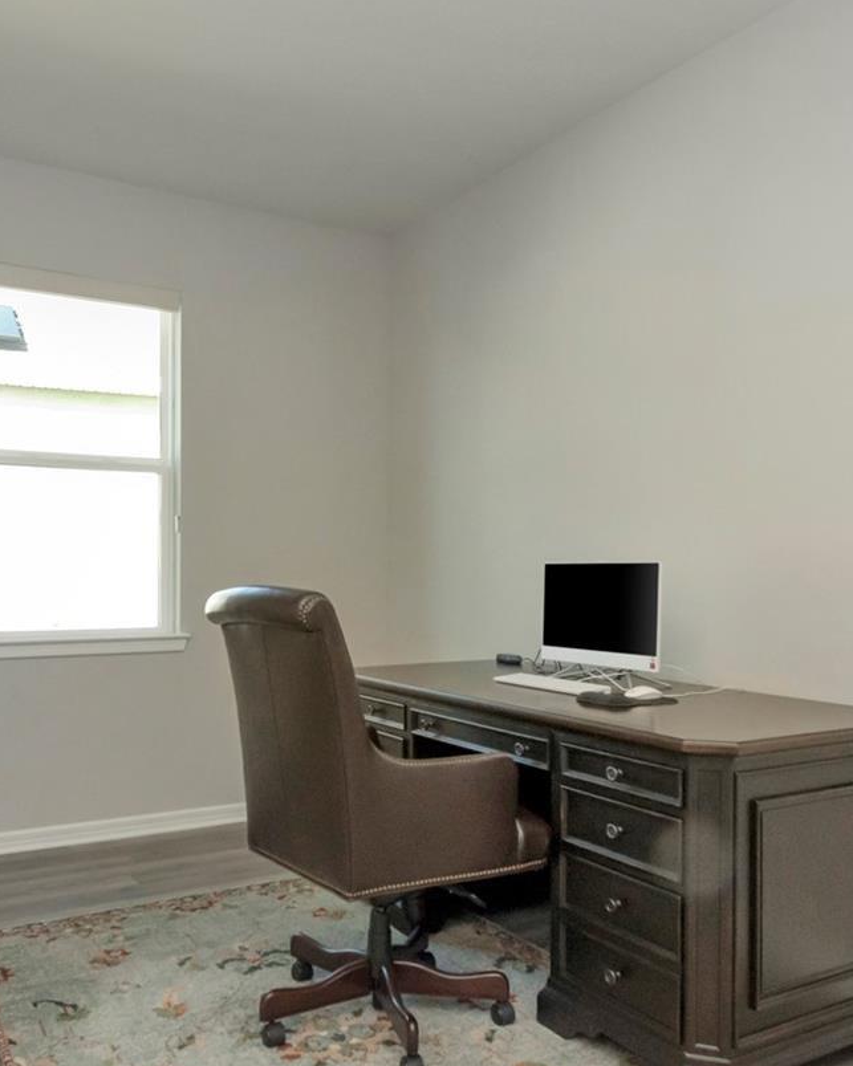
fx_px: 884
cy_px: 574
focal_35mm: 28
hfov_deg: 51.3
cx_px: 354
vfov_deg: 62.1
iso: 800
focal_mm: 10
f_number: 9
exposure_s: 1/200
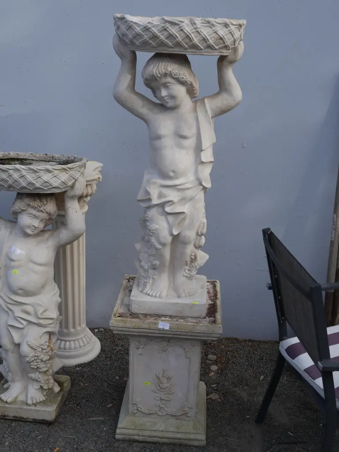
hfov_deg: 34.4
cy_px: 226
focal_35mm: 42
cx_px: 170
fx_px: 548
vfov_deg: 44.8
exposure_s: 1/250
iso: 200
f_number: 8
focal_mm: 21
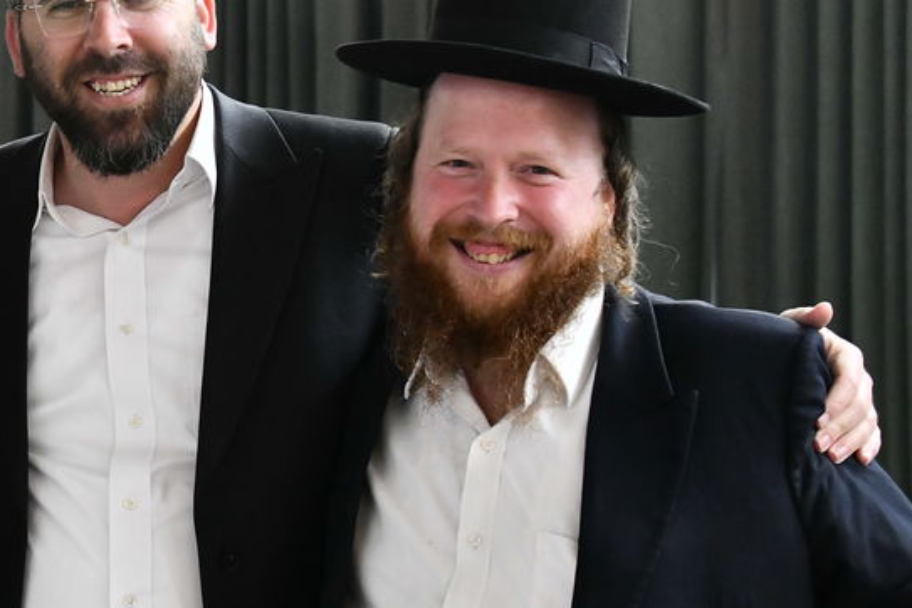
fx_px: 3268
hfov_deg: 15.7
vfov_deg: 10.6
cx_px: 124
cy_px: 259
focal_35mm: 129
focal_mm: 50
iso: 2000
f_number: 5.6
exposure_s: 1/200
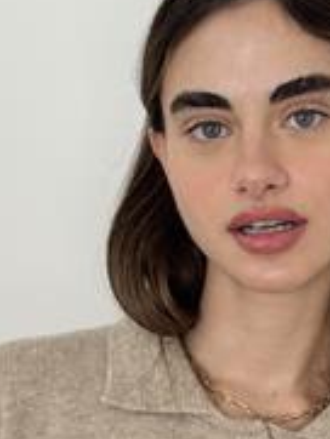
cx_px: 250
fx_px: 1790
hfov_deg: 10.5
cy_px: 416
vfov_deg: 13.8
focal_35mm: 141
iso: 80
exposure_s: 1/121
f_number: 1.78
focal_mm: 6.76
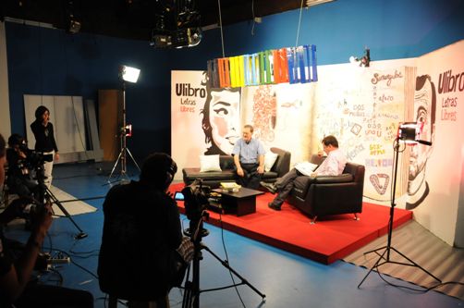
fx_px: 347
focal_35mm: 27
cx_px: 232
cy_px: 154
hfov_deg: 67.5
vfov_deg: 47.8
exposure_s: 1/80
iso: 1000
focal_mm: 18
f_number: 4.5
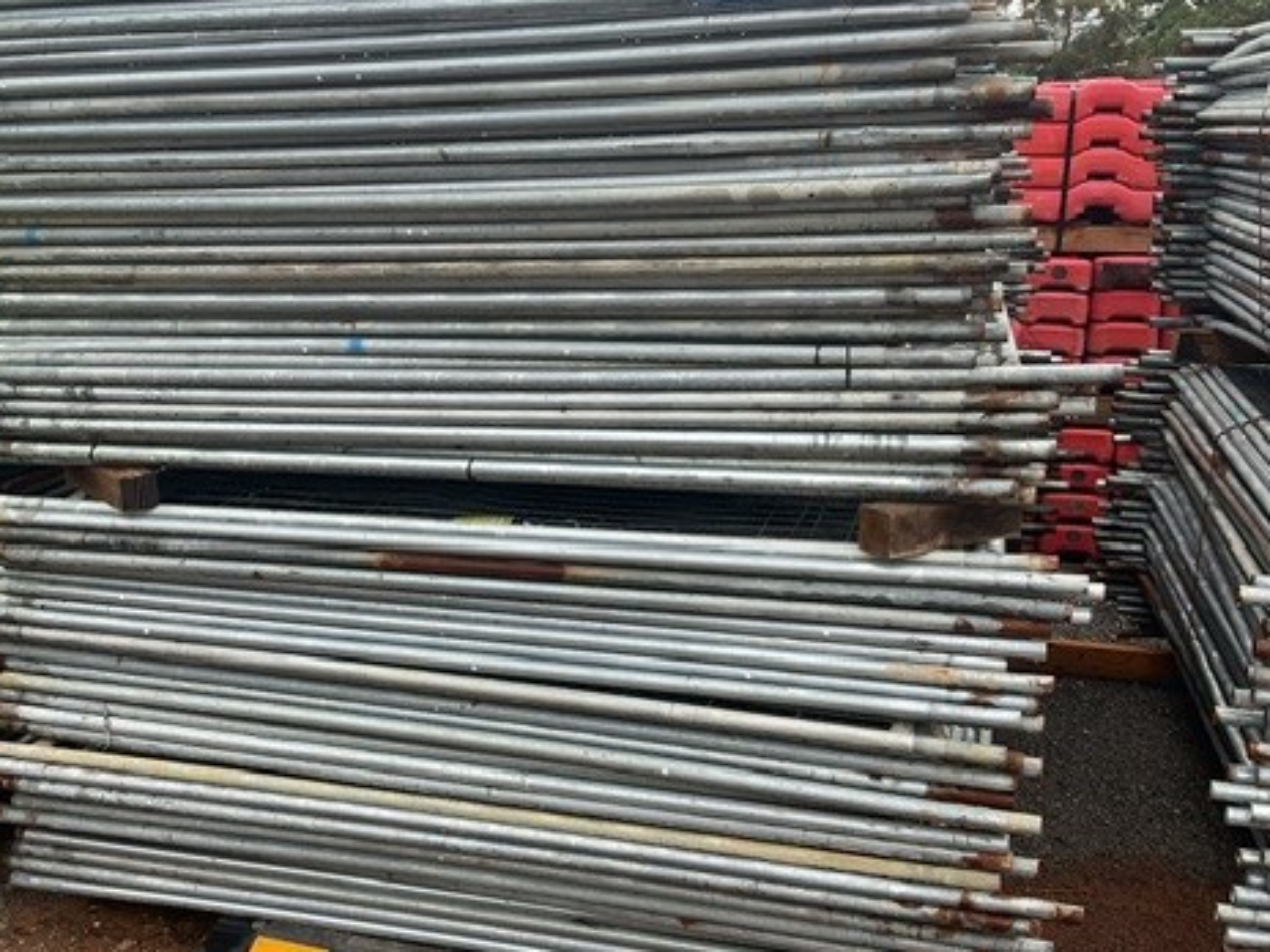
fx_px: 1468
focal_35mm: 40
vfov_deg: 35.9
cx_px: 531
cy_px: 438
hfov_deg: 46.6
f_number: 1.8
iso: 16
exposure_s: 1/524
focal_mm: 3
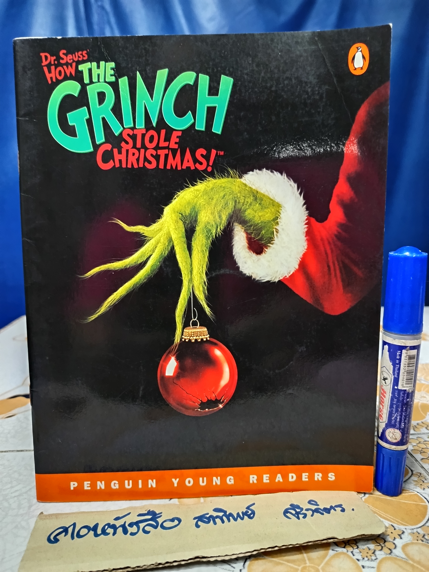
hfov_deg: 56.8
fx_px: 397
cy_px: 286
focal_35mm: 24
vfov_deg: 71.6
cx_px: 214
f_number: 1.7
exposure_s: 1/20
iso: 2369
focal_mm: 5.31
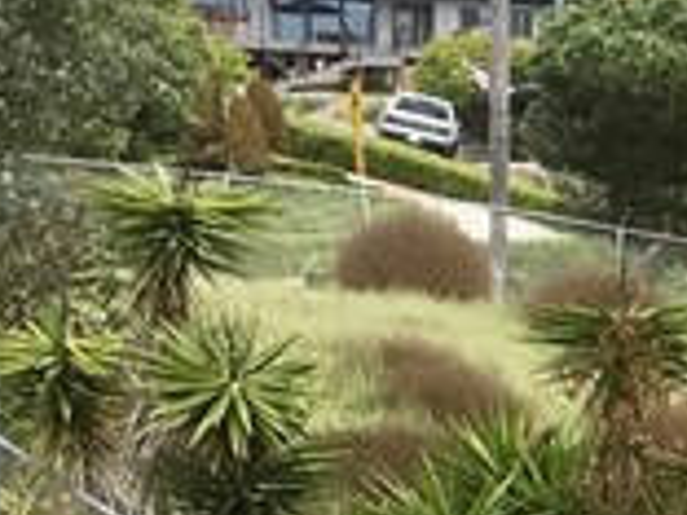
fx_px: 3771
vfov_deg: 7.8
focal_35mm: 190
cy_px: 585
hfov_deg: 9.0
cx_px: 1832
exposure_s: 1/686
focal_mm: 4.15
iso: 25
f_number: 2.2
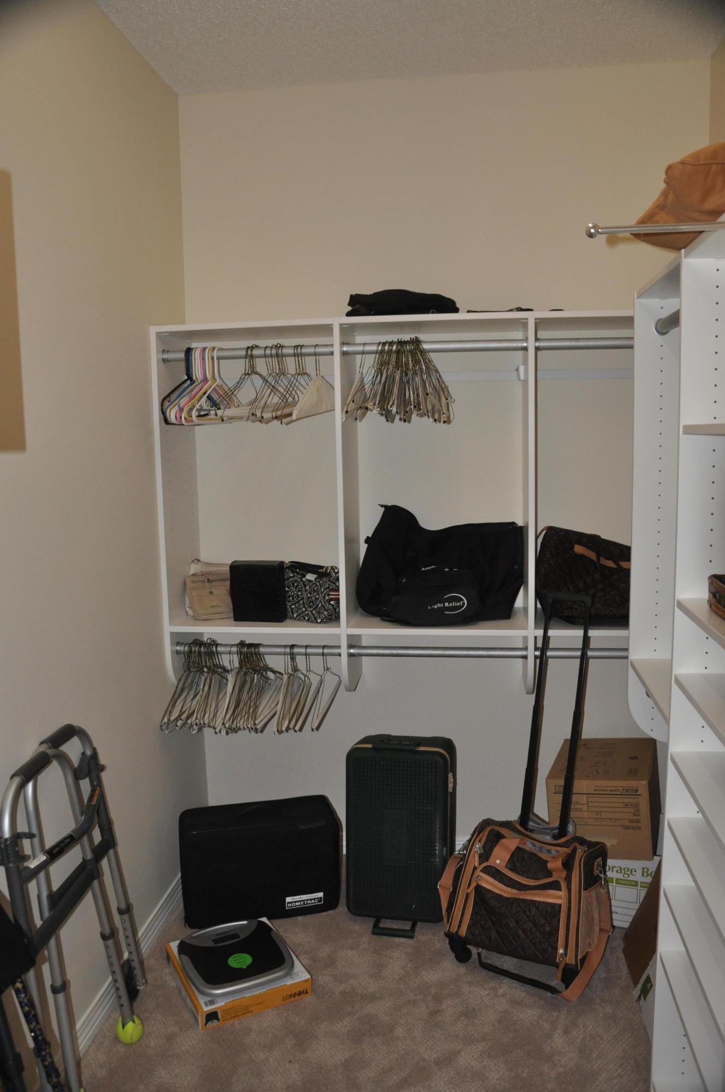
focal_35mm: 27
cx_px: 362
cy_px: 546
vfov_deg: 67.4
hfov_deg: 47.8
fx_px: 818
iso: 800
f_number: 3.5
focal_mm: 18
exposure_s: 1/60
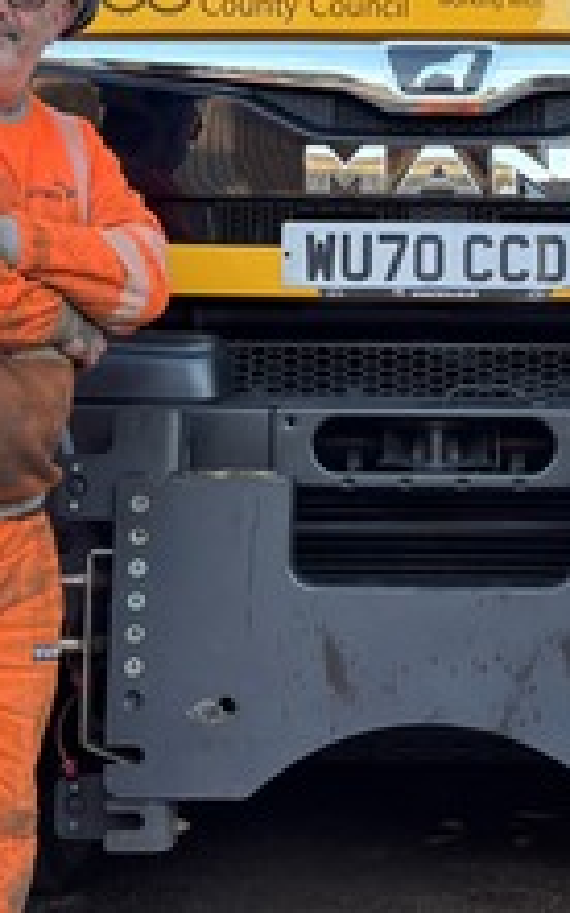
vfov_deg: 28.5
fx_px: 1766
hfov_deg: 18.2
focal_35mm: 71
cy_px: 221
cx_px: 458
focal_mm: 5.96
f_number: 1.6
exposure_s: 1/121
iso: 64
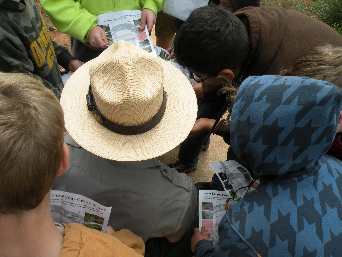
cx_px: 171
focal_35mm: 27
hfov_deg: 65.3
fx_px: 267
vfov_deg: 51.4
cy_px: 128
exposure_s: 1/203
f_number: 6.3
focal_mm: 4.7
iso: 64
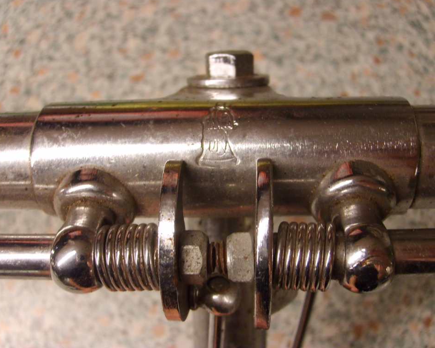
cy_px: 172
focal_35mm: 37
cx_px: 215
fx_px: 476
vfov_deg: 40.1
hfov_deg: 49.1
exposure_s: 1/30
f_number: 2.8
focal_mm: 5.8
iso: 120
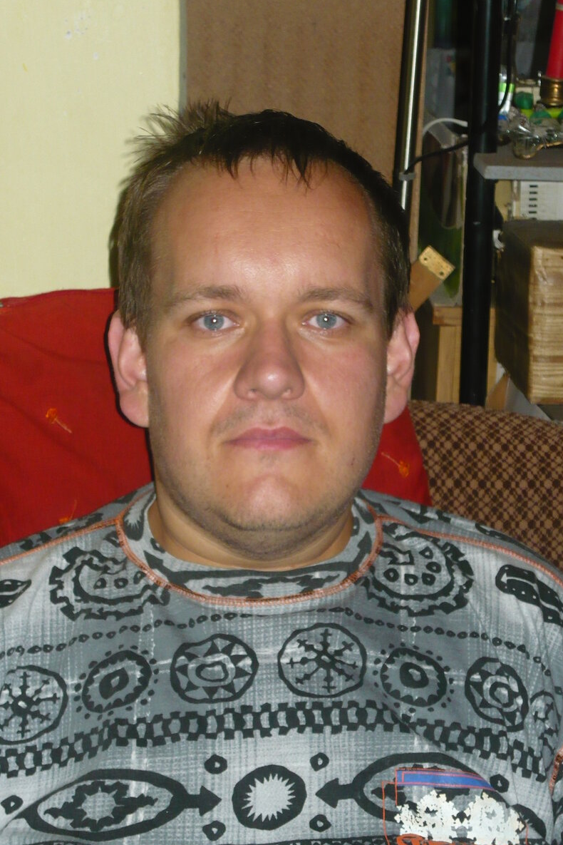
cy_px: 423
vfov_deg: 25.7
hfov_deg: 17.3
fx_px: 1853
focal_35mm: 79
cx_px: 275
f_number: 4.1
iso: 250
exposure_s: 1/50
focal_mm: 12.3
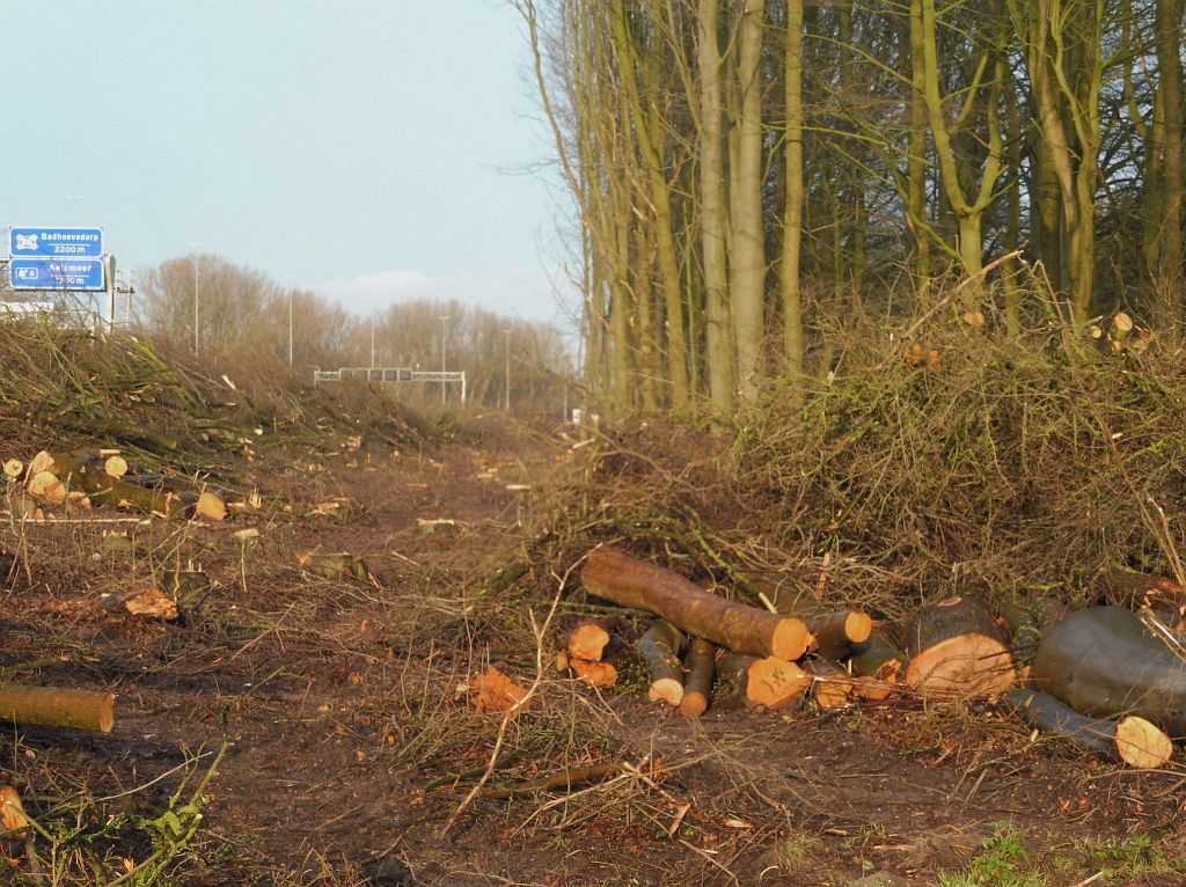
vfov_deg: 14.5
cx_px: 593
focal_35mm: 102
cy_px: 444
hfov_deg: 19.3
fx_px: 3491
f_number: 5.3
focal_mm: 18.2
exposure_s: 1/100
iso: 100
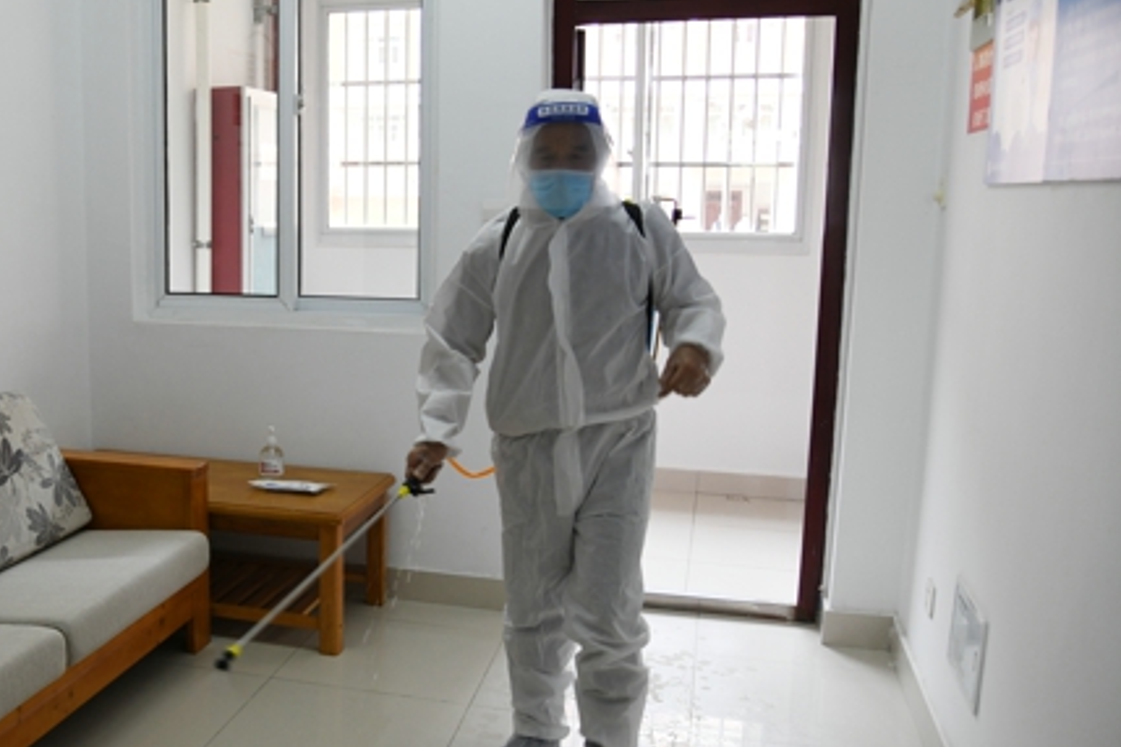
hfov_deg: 48.6
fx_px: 1183
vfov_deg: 35.0
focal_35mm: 38
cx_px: 274
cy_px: 390
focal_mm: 24
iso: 800
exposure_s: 1/80
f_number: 4
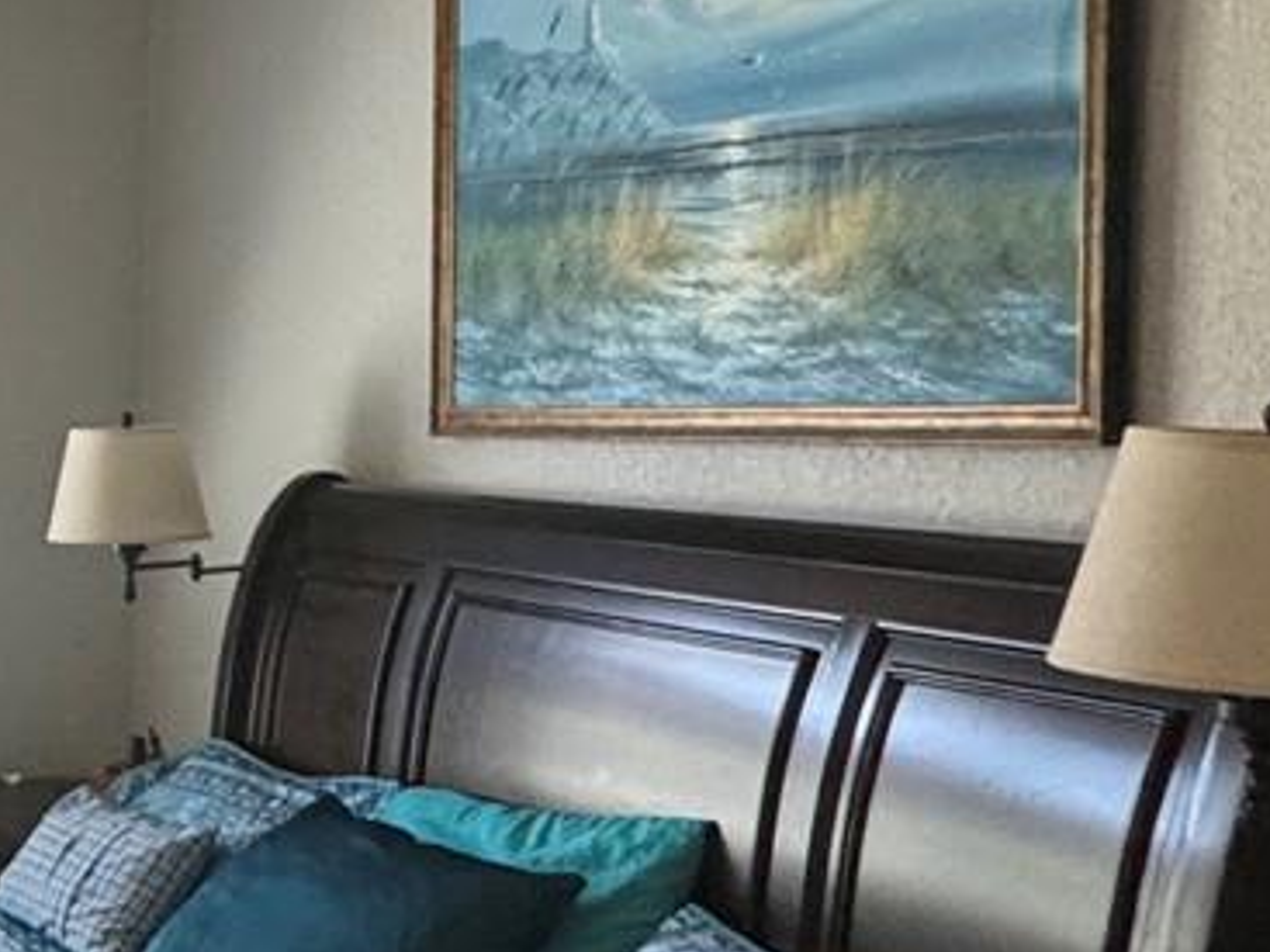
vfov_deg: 24.0
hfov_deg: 23.2
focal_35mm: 61
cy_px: 460
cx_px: -792
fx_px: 2237
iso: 250
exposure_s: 1/120
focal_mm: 2.22
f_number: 2.2
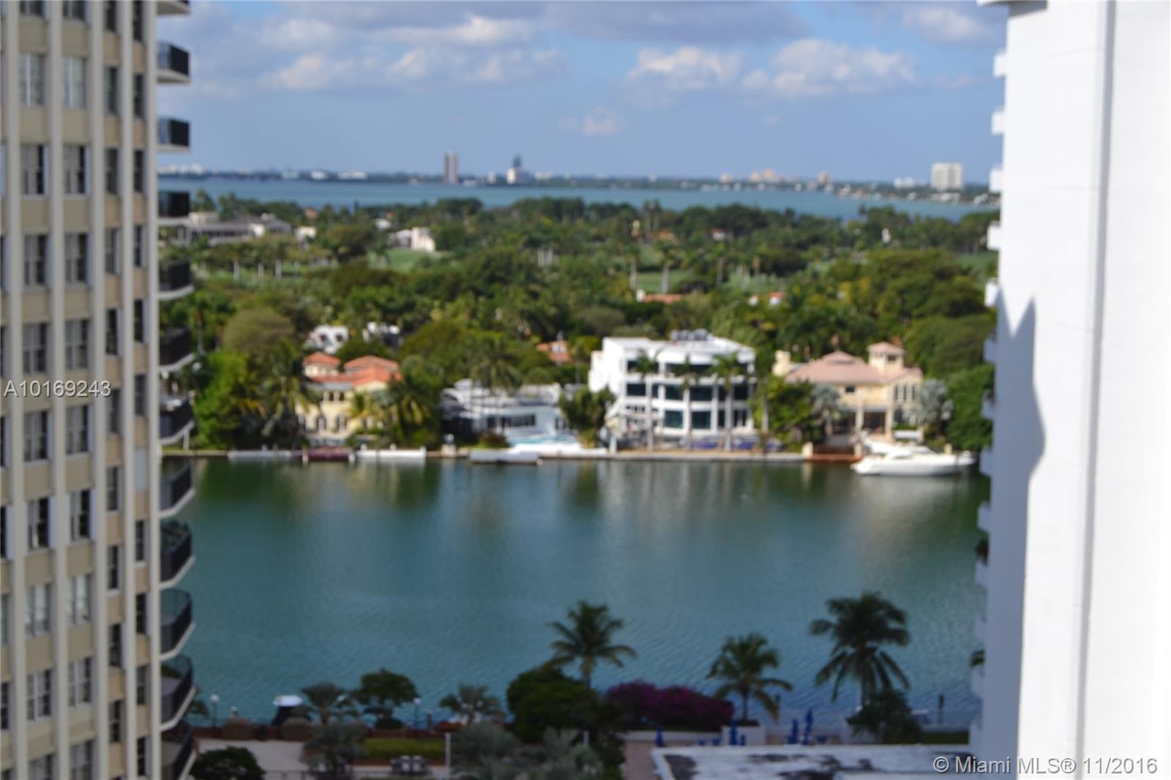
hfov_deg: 31.9
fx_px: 2049
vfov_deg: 21.6
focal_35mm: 63
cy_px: 390
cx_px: 586
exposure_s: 1/320
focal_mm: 42
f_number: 9
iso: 100
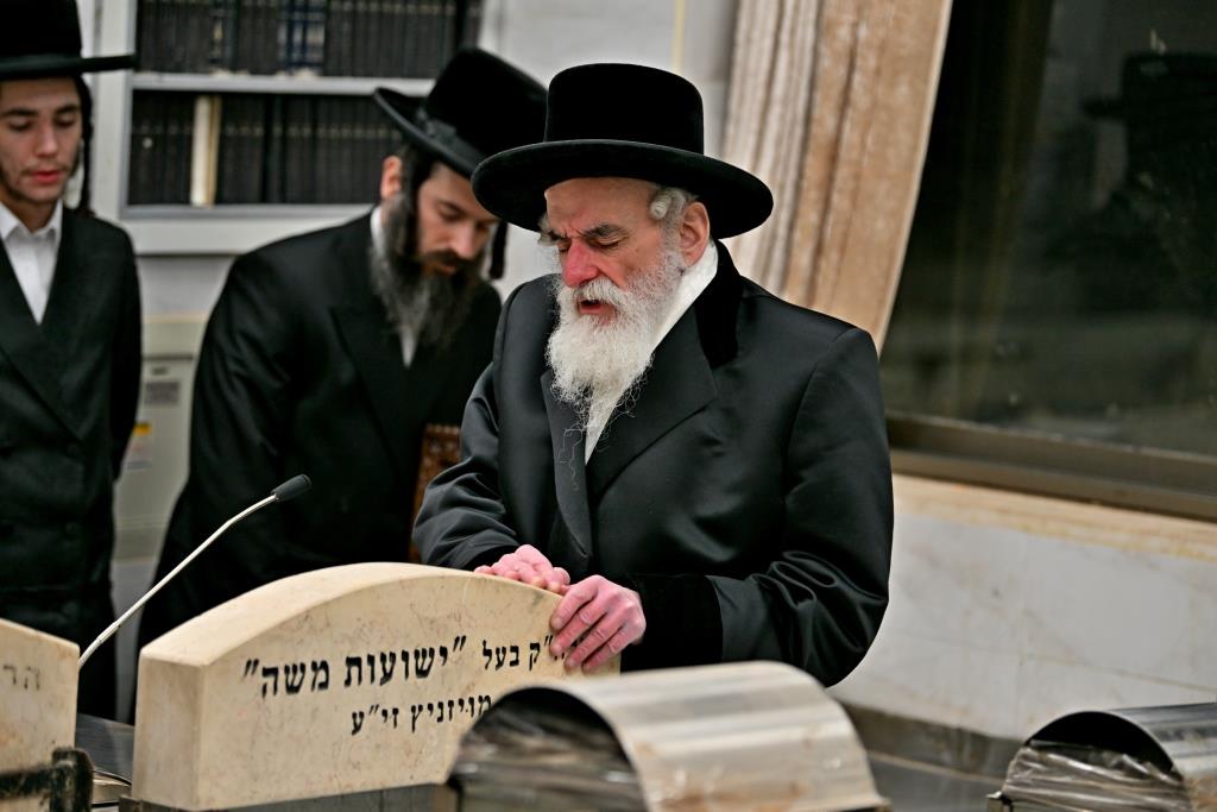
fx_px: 4226
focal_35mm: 125
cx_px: 608
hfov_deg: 16.4
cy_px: 406
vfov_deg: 11.0
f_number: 2.8
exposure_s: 1/200
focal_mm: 125
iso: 320
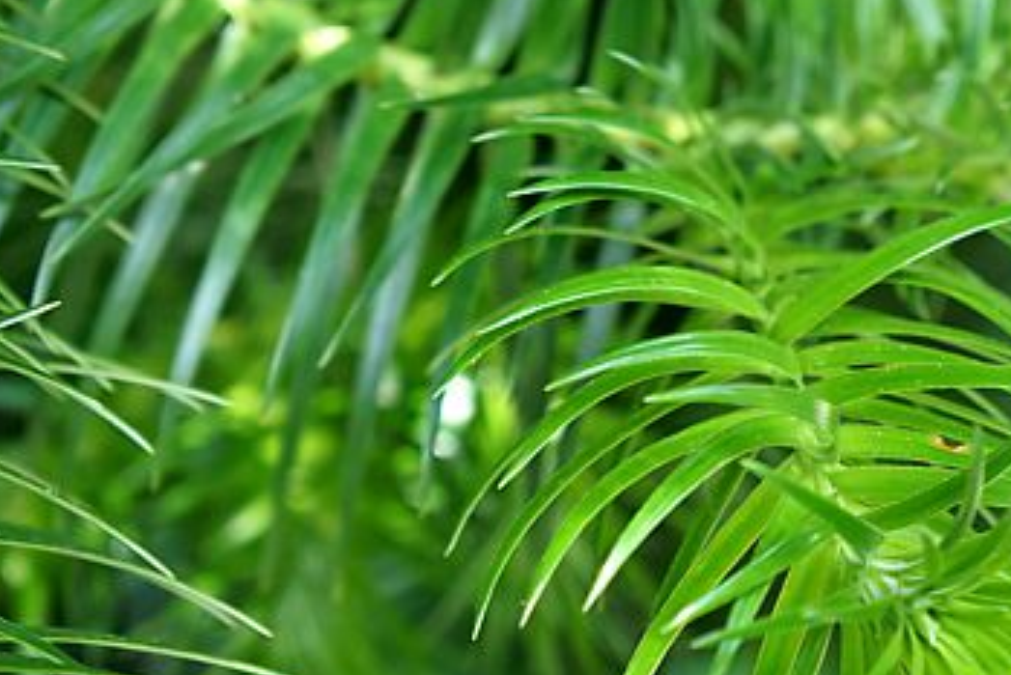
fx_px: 2781
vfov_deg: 13.8
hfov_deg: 19.9
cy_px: 366
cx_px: 1025
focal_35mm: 99
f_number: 4
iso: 500
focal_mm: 28
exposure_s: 1/500
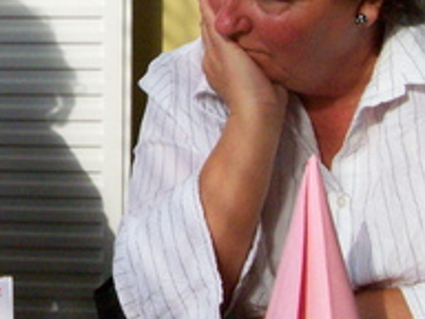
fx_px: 1093
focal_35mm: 89
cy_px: 62
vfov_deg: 16.5
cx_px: 55
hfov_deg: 21.6
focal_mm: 6.3
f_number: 5.6
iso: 400
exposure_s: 1/800
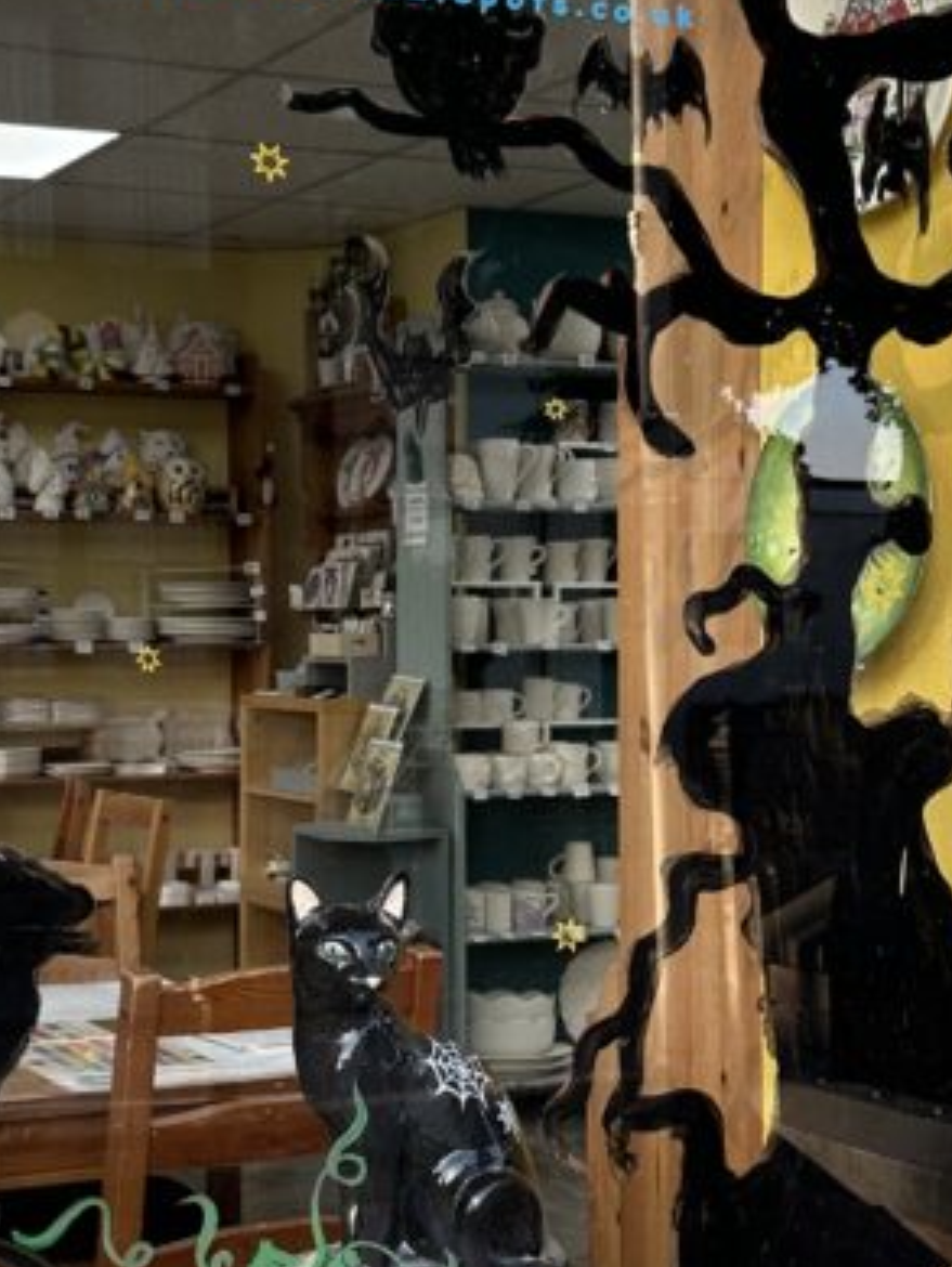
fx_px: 2308
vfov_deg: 30.7
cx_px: 292
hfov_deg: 23.2
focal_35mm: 63
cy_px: 685
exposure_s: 1/310
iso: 80
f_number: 1.78
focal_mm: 6.86
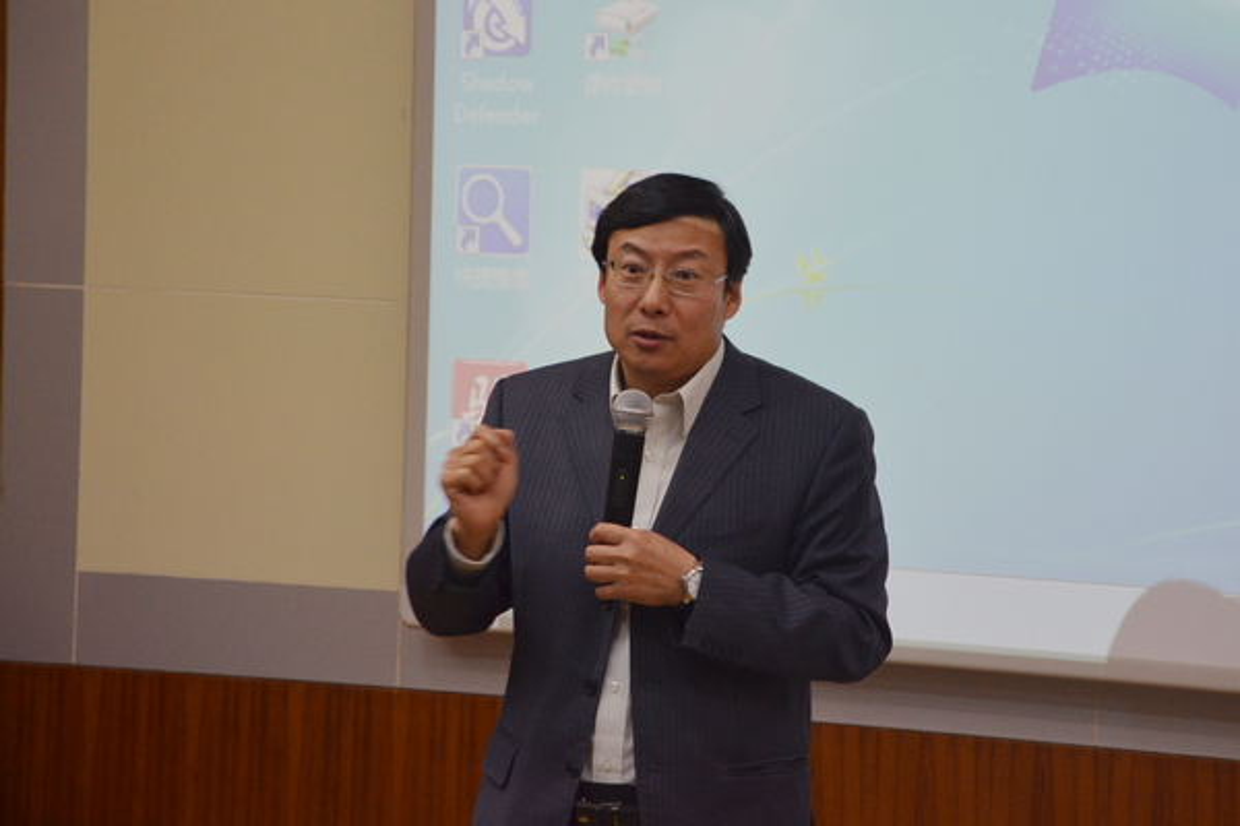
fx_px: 5425
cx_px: 620
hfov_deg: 13.0
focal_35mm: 158
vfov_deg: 8.7
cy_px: 413
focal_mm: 105
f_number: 5.6
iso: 800
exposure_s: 1/60
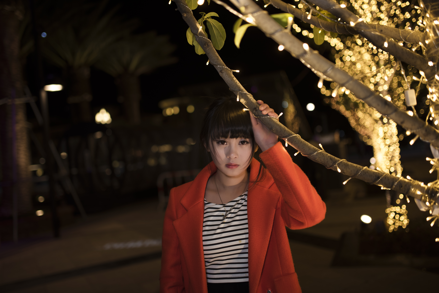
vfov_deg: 37.9
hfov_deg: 54.4
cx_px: 220
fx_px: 427
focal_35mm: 35
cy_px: 146
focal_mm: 35
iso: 320
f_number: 1.4
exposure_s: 1/125
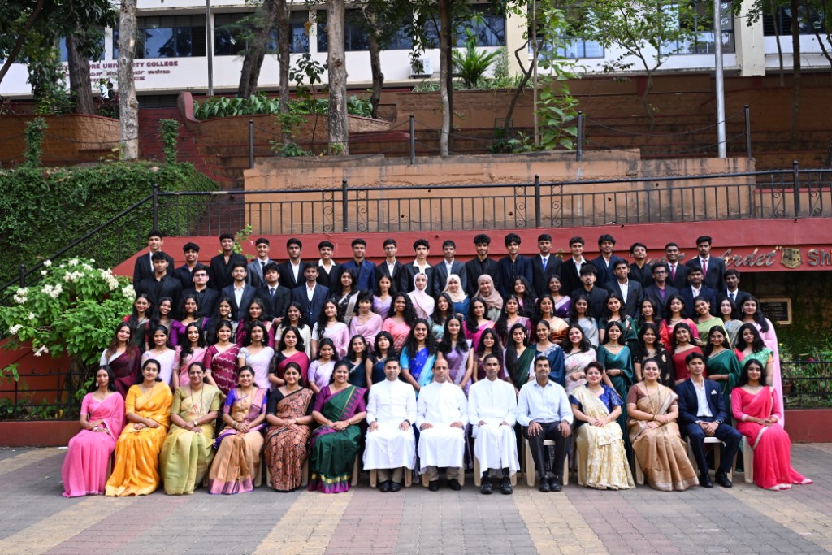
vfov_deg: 39.4
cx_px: 416
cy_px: 278
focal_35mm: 34
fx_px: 774
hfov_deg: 56.5
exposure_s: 1/200
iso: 1000
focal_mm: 33.5
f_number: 8
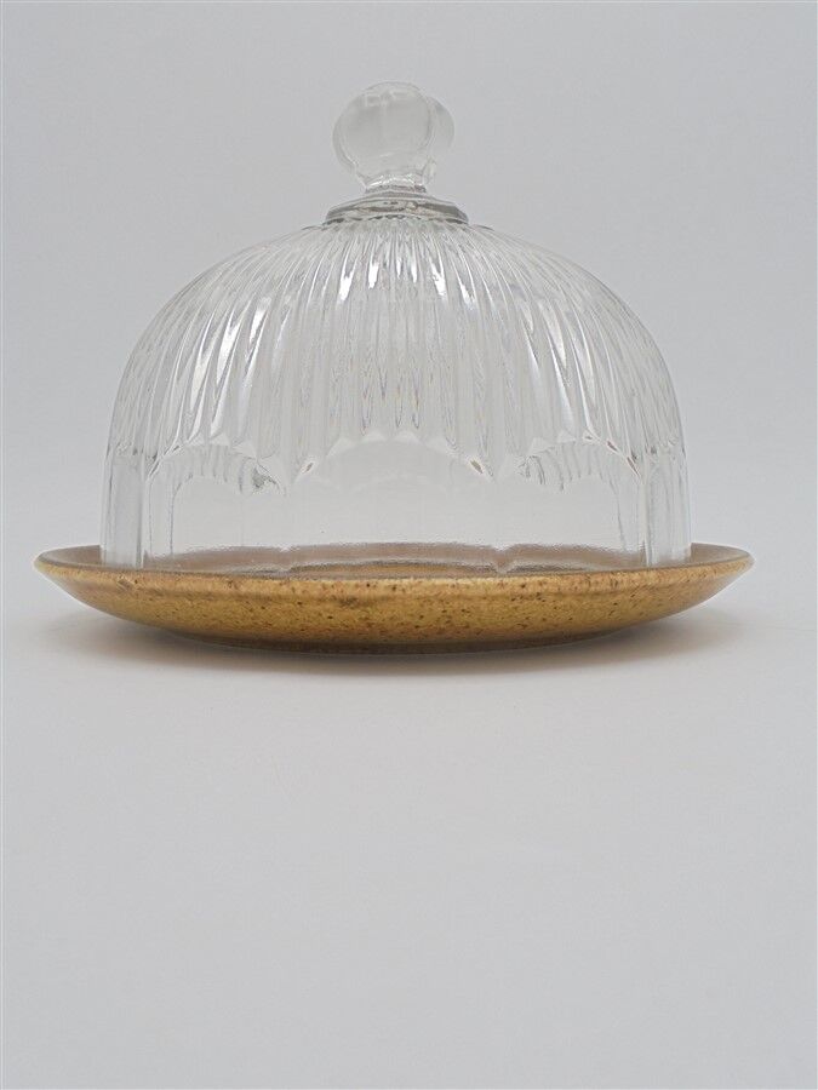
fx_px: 914
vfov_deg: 61.7
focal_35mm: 29
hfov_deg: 48.2
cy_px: 545
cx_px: 409
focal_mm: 5.3
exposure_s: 1/250
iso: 100
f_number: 3.7
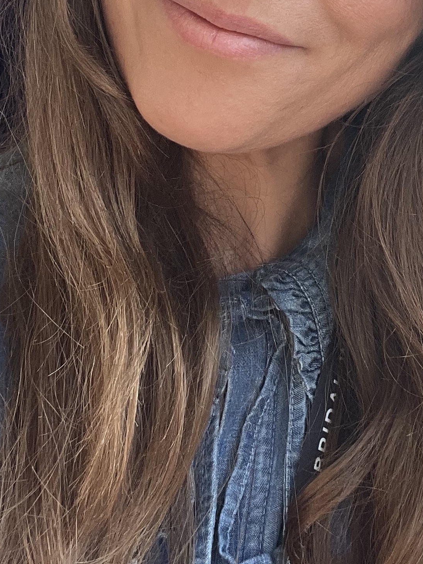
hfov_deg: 22.7
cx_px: 330
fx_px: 1043
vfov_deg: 29.1
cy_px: 56
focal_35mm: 64
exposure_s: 1/121
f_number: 2.2
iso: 64
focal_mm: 2.71
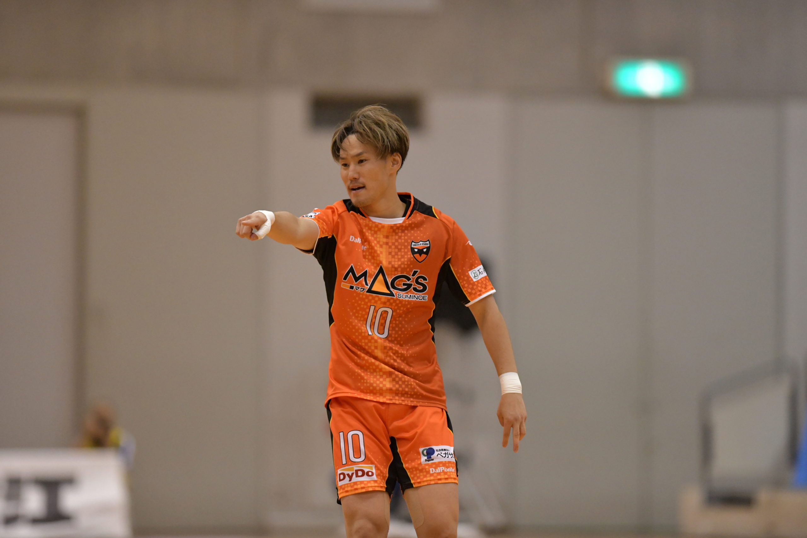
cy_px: 269
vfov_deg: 4.6
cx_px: 404
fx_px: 6725
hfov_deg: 6.9
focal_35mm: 300
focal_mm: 300
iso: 6400
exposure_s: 1/1000
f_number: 2.8
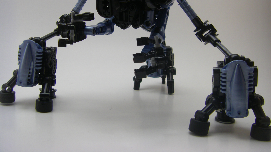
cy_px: 50
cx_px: 136
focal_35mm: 42
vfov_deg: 28.2
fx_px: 302
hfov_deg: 48.4
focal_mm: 6.3
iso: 64
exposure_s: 1/80
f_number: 3.5
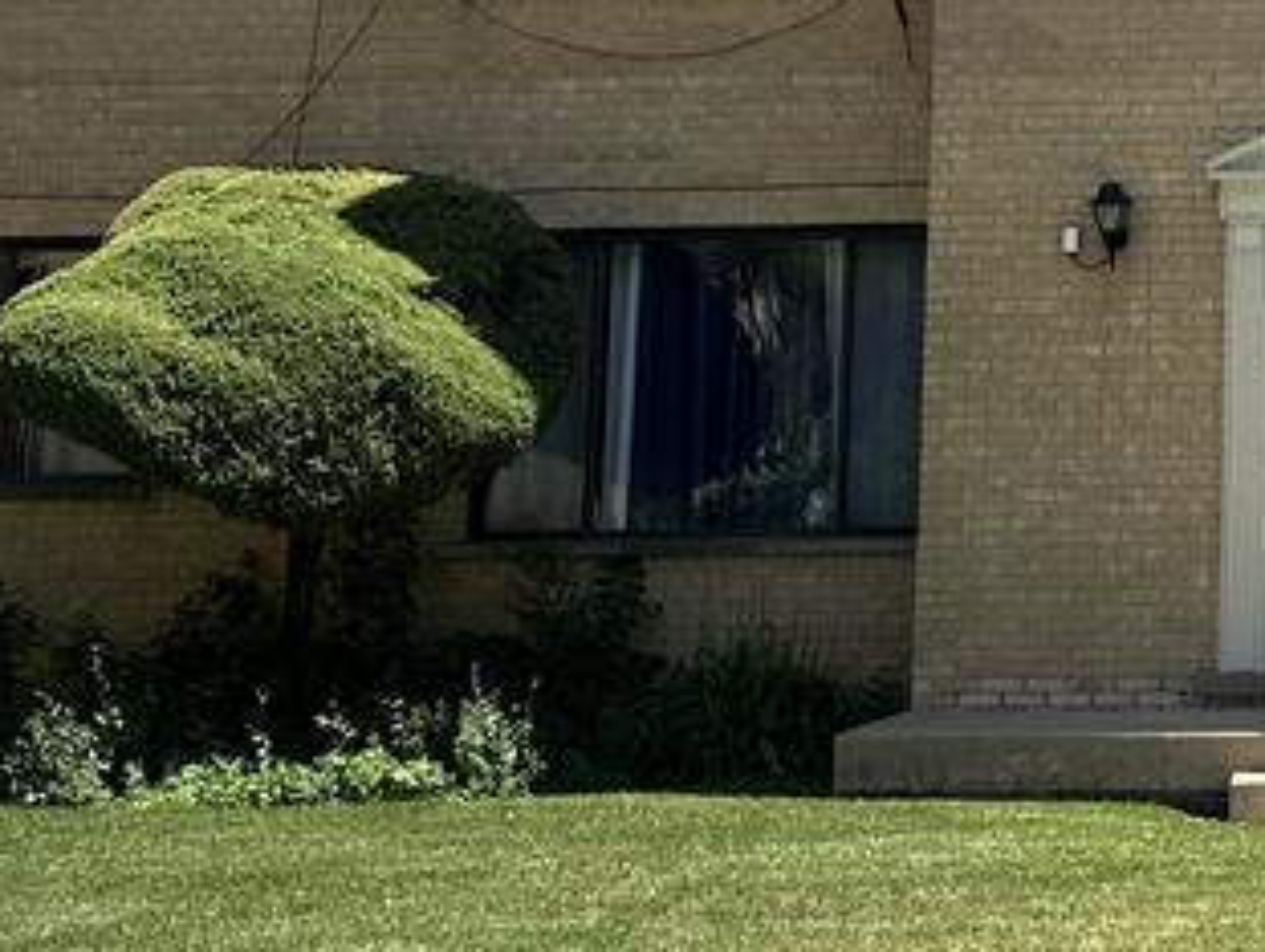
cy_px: -281
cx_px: 1611
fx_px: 4061
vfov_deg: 12.9
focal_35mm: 111
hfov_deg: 16.8
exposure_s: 1/2469
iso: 80
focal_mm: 6.86
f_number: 1.78
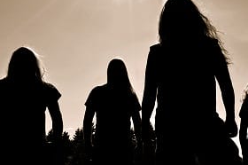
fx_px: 406
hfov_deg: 33.4
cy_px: 124
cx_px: 179
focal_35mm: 59
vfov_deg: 22.7
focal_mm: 22
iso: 100
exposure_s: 1/250
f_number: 13
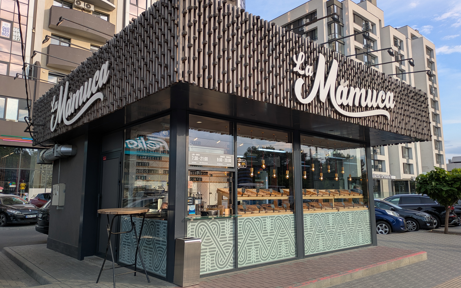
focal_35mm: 27
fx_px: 339
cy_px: 141
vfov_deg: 46.0
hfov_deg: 68.4
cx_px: 230
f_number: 1.89
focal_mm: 5.43
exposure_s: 1/670
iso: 49
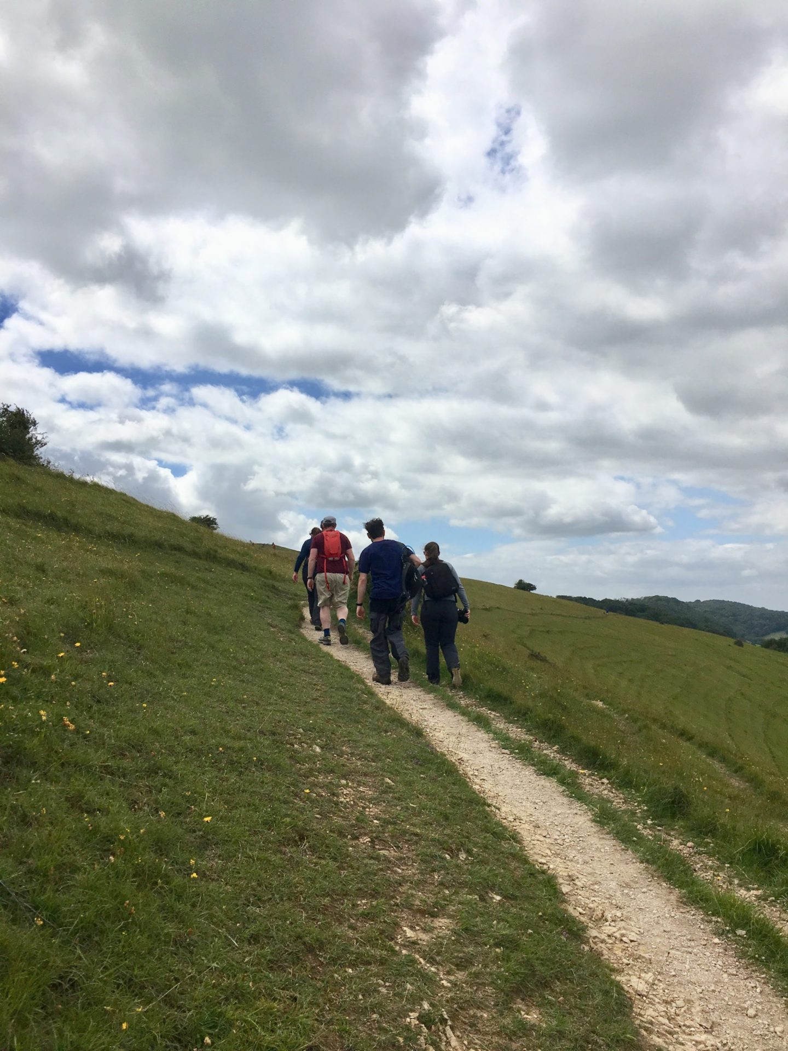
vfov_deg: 61.7
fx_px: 880
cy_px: 526
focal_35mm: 29
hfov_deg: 48.2
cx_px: 394
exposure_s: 1/4049
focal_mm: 4.15
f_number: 2.2
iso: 25
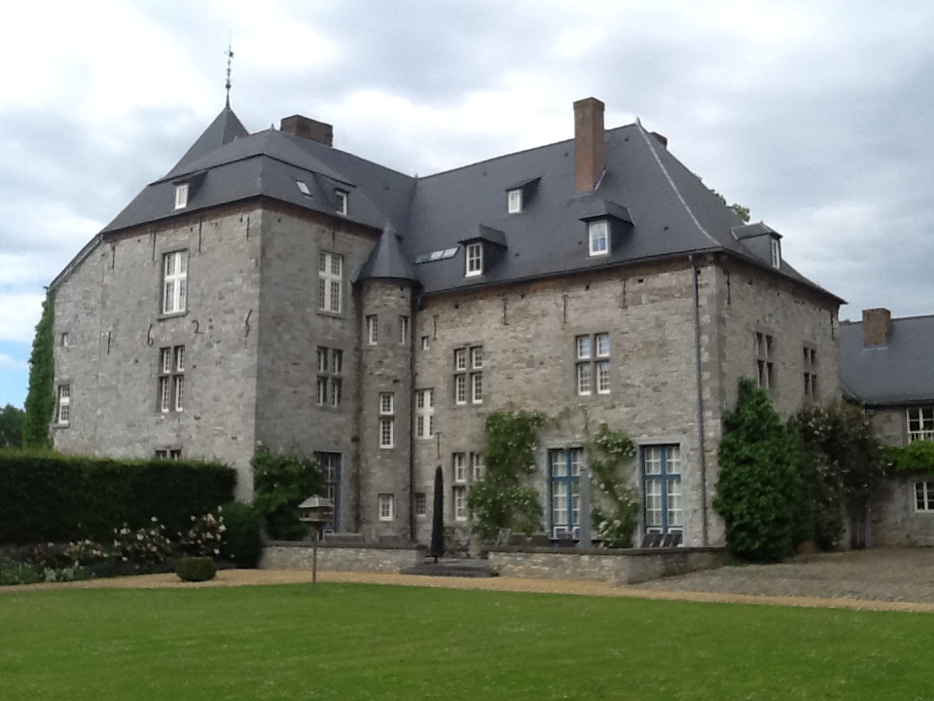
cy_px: 350
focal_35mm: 44
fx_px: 1187
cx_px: 467
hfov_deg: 42.9
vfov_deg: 32.9
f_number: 2.4
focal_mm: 2.03
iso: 40
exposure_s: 1/955
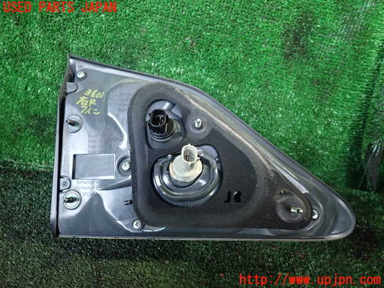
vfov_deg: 54.9
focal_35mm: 25
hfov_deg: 69.4
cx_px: 192
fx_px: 277
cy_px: 144
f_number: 2
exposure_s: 1/30
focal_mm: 4.5
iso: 800
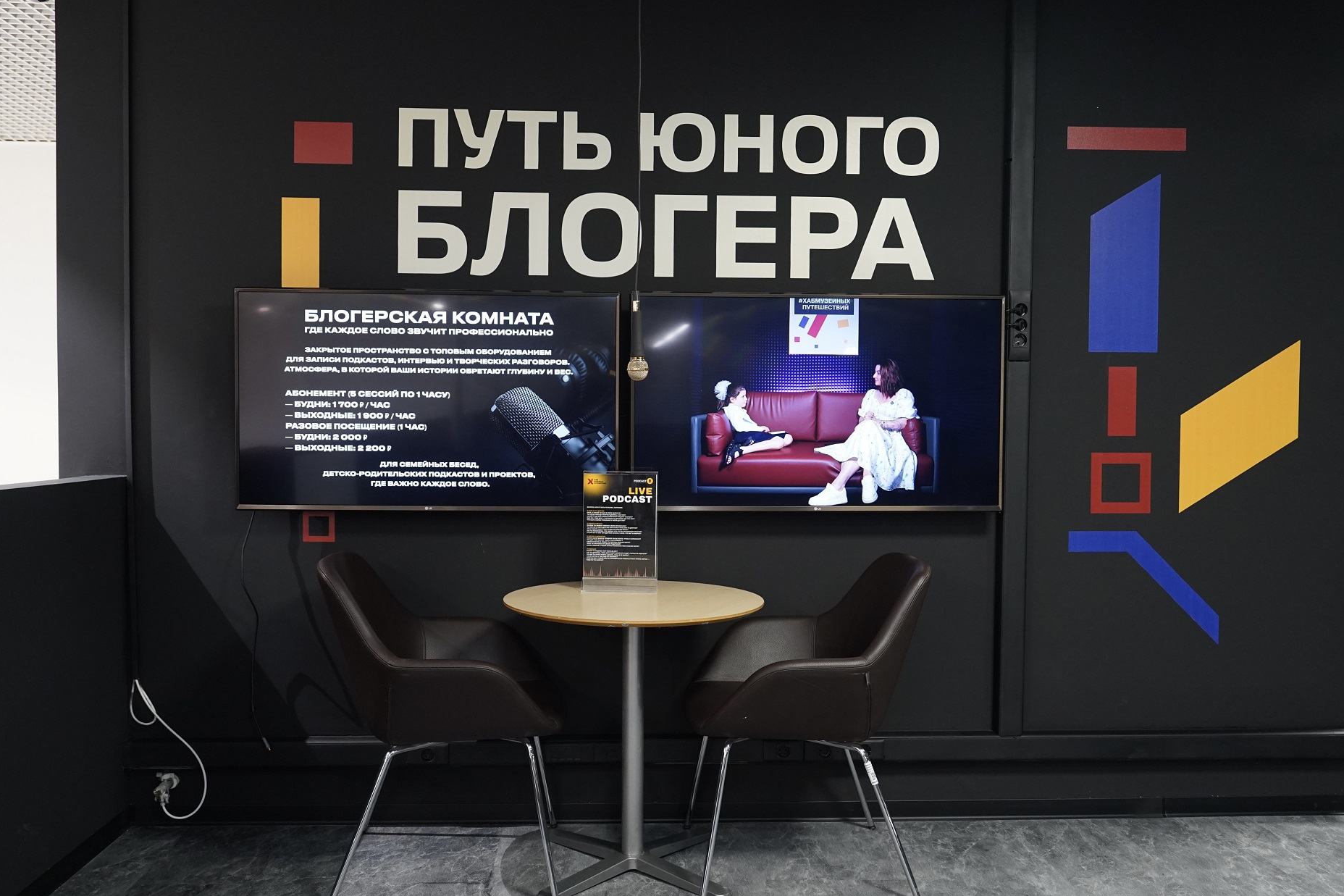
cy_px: 463
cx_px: 657
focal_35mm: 30
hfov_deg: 61.9
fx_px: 1120
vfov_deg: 43.6
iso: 2500
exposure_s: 1/160
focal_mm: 29
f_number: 2.8
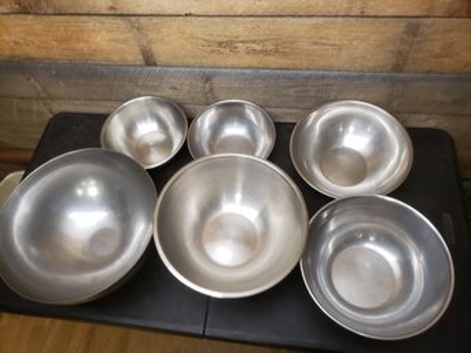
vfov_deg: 53.0
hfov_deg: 67.3
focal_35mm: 26
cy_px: 176
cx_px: 236
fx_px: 354
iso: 320
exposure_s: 1/60
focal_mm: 4.3
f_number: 2.4
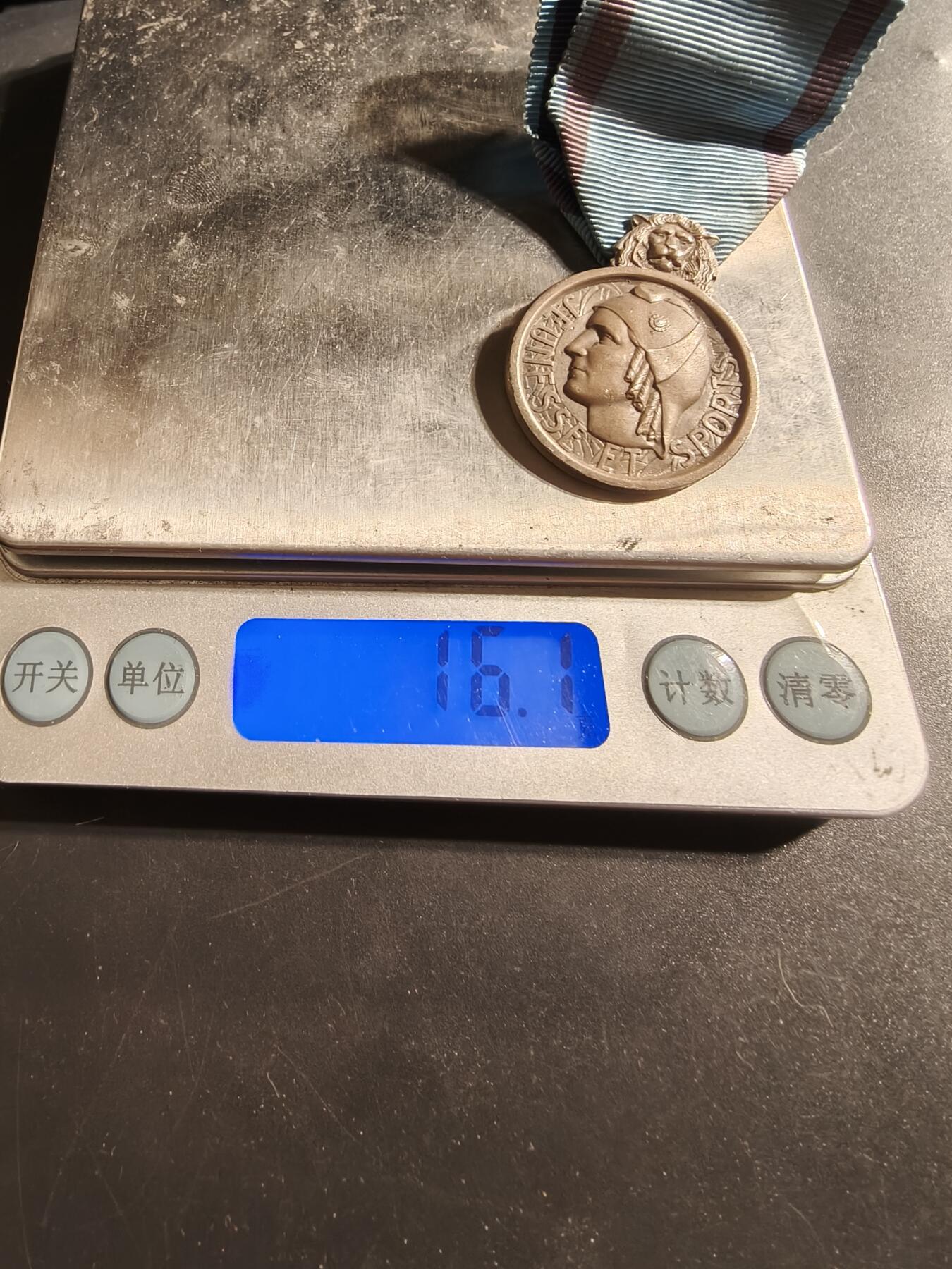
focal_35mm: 23
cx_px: 476
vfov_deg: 73.9
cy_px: 634
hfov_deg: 58.9
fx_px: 843
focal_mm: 2.32
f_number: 2
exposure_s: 1/50
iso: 160
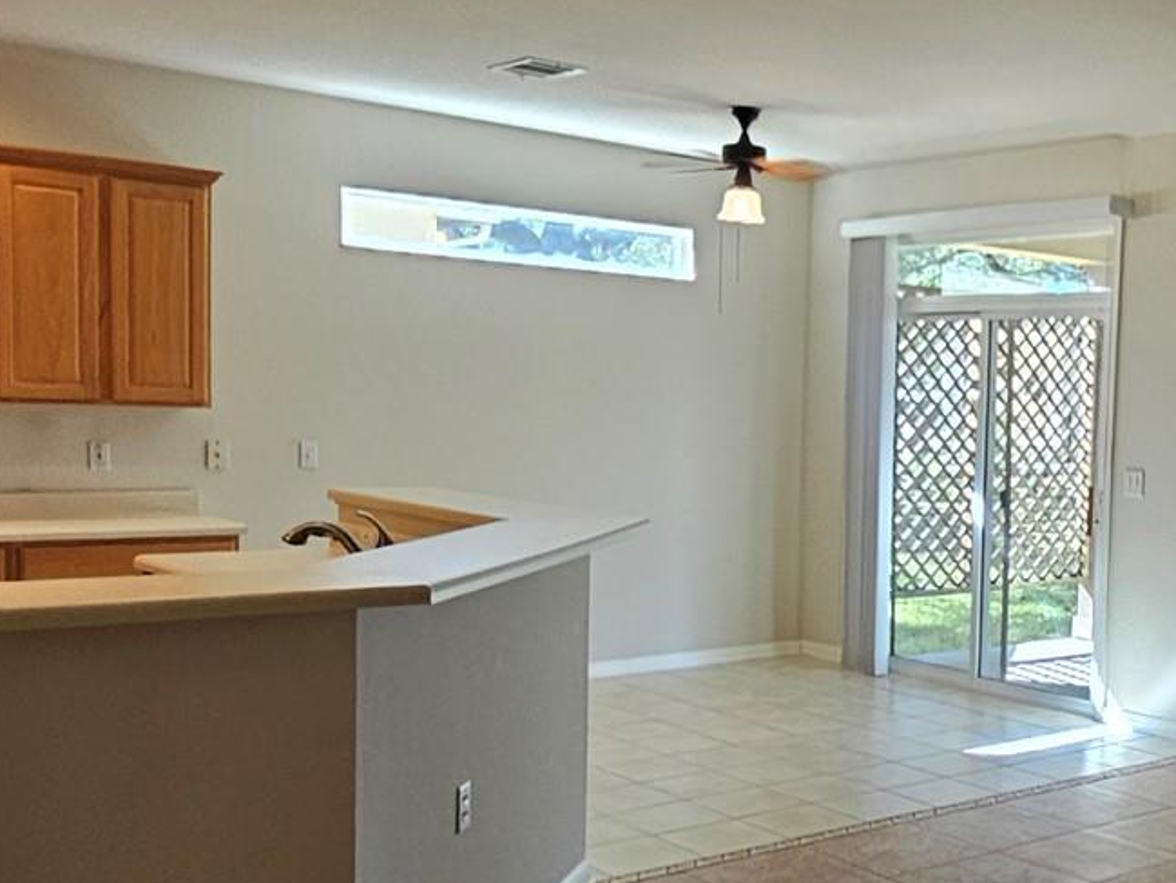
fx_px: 1393
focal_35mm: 41
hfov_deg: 41.4
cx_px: 1104
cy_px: 519
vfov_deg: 35.1
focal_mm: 2.2
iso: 160
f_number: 2.2
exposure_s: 1/60
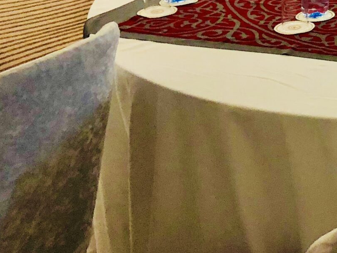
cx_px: 501
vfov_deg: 15.4
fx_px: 867
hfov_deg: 19.3
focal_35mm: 89
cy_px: -116
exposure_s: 1/6
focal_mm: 4
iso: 100
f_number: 1.8
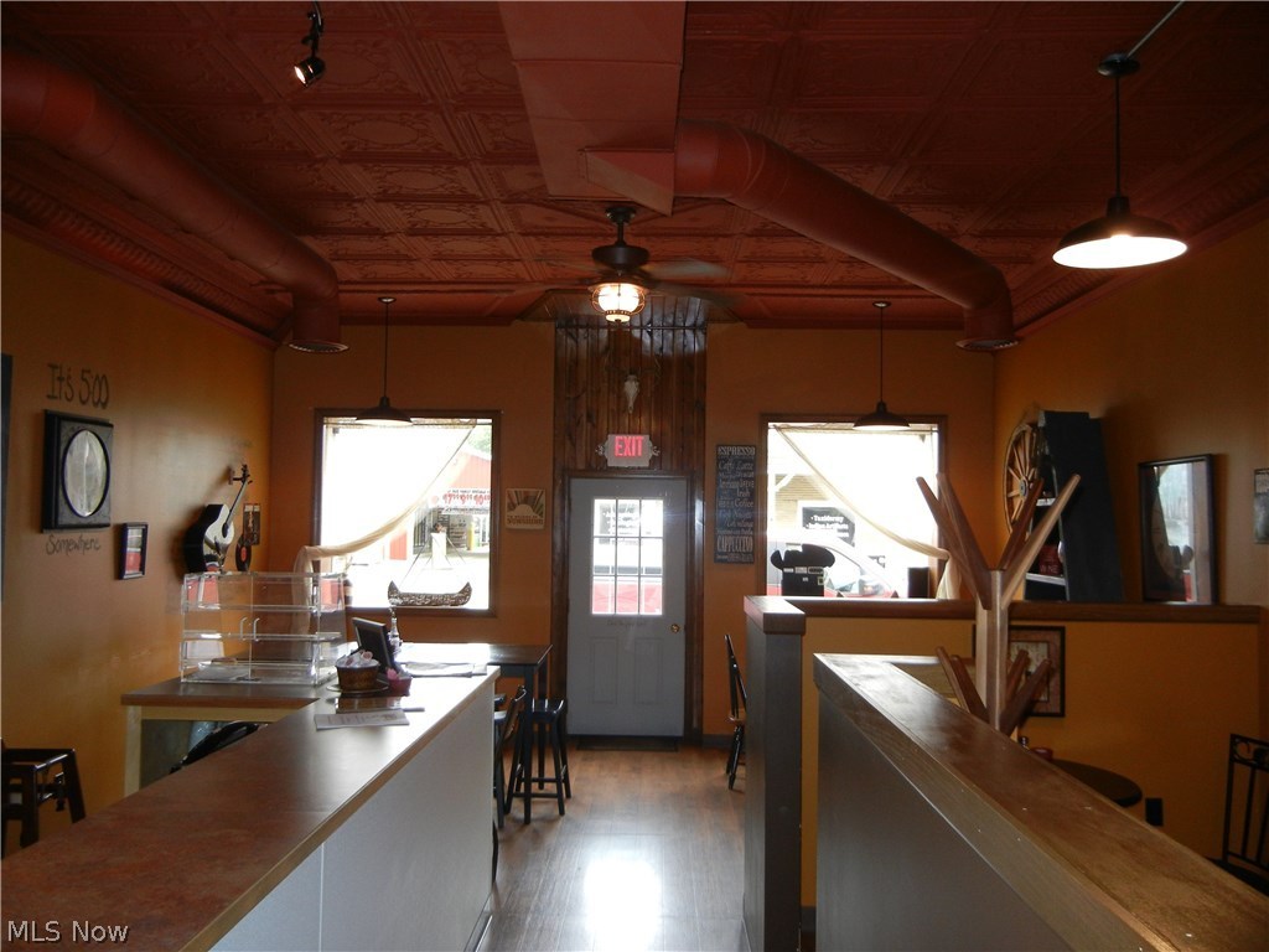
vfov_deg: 46.8
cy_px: 476
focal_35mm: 30
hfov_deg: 60.0
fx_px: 1100
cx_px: 634
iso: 235
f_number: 3.5
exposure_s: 1/30
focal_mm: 5.4
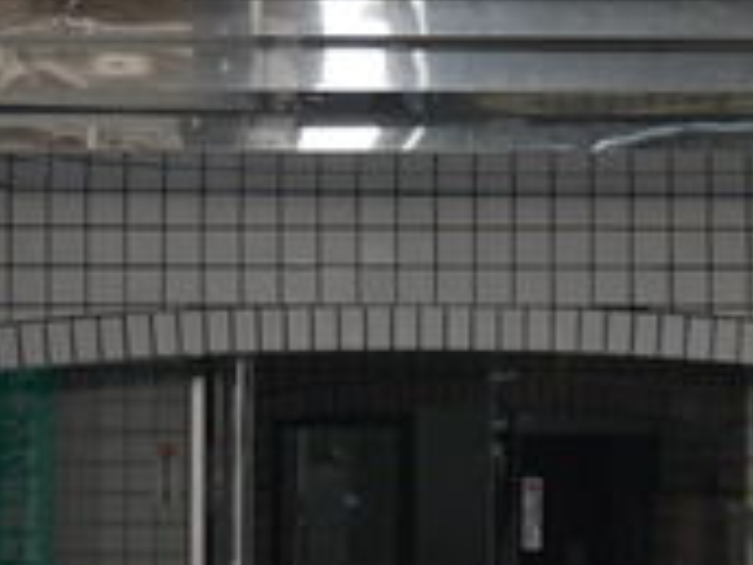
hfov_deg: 14.5
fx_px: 2958
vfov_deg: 10.9
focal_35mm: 136
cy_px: 425
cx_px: 280
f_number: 3.5
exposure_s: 1/320
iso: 160
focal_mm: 14
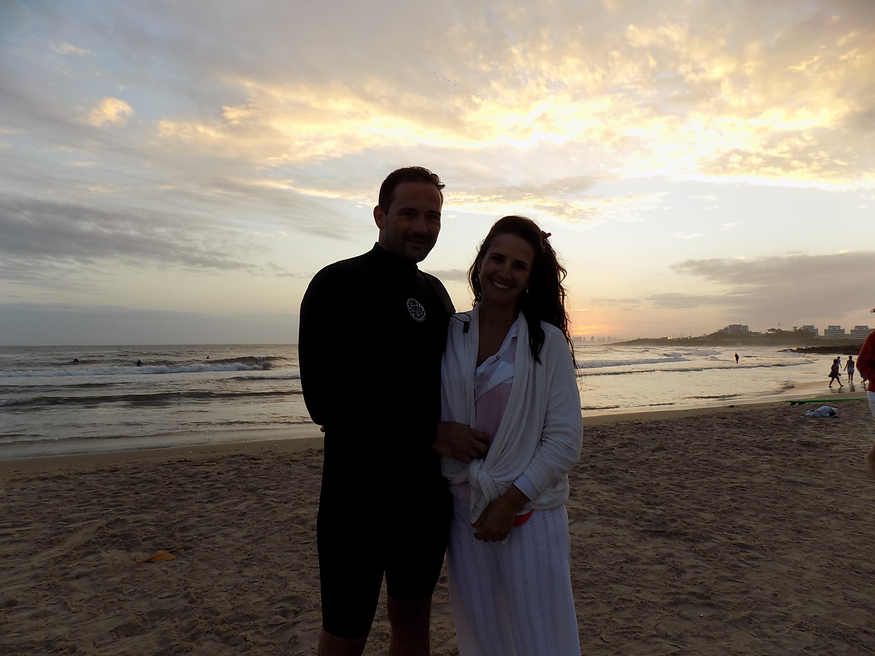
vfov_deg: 58.9
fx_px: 581
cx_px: 438
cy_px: 328
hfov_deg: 73.9
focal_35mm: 23
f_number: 3.1
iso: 80
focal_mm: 4
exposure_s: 1/160
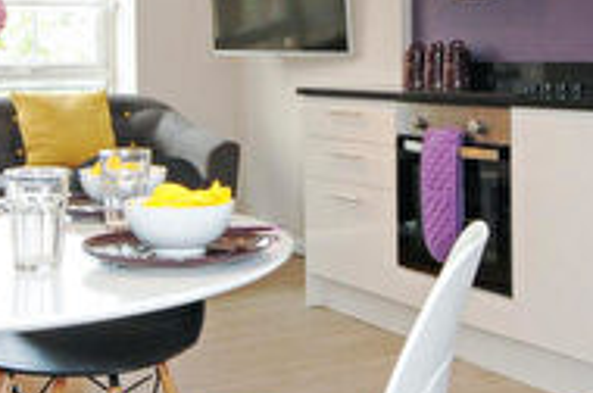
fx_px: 1001
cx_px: 300
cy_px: 39
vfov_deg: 21.7
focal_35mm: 61
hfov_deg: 33.0
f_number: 7.1
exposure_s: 1/40
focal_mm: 11
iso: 320
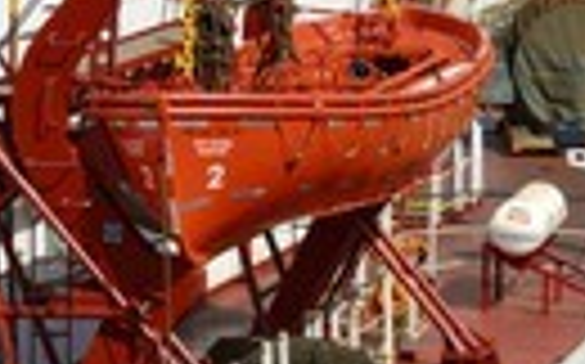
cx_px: 824
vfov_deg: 5.7
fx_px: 3680
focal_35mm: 231
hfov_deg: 8.9
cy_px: 103
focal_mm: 70
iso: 200
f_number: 22
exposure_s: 1/125
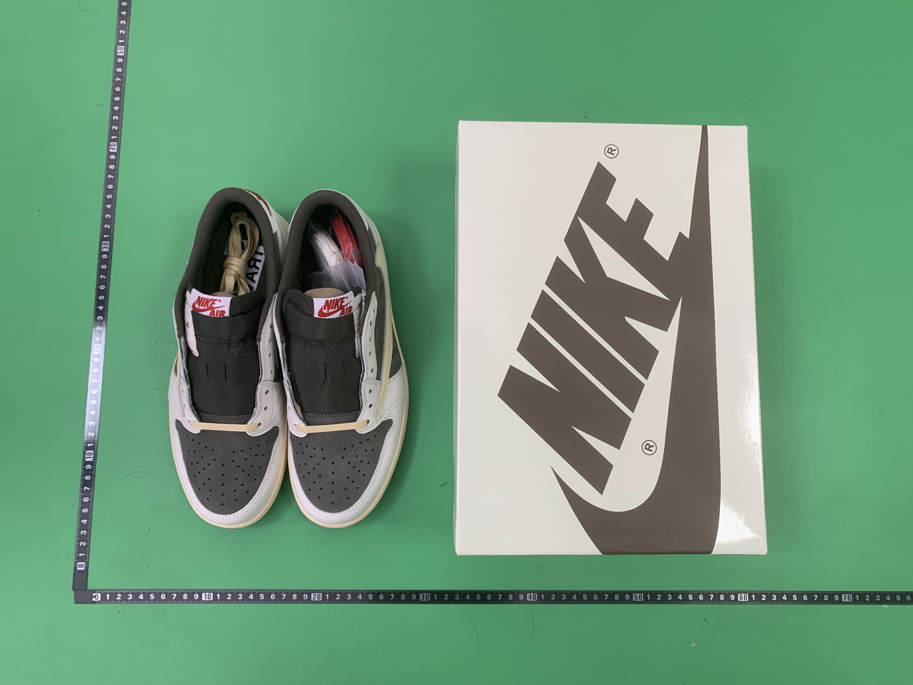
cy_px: 342
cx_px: 456
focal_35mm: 26
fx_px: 686
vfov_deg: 53.1
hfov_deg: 67.3
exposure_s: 1/60
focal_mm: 4.25
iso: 125
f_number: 1.8
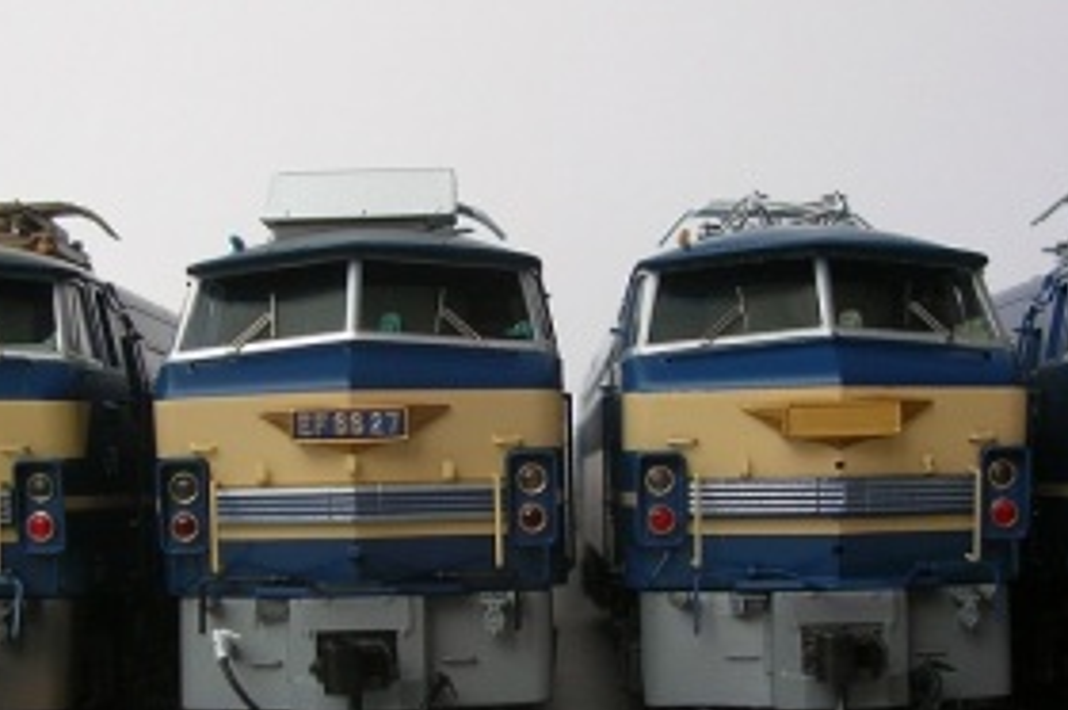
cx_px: 591
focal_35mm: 65
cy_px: 420
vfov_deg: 20.8
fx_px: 1926
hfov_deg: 31.0
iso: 50
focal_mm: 5.8
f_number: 2.8
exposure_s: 1/109
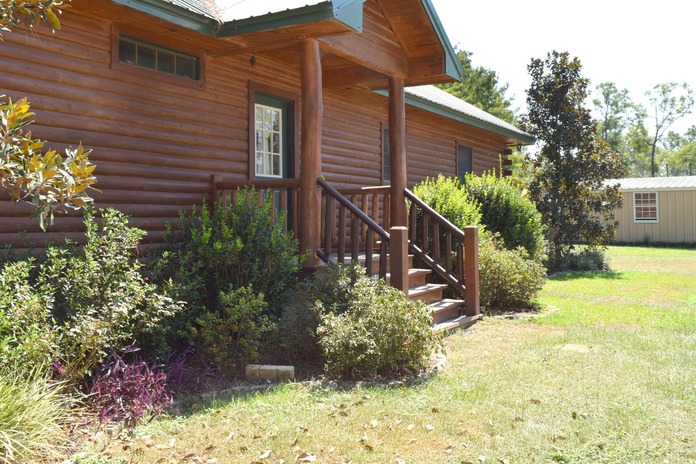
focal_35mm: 32
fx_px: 619
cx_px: 354
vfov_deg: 41.0
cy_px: 190
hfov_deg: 58.7
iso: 100
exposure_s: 1/200
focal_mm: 18
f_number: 9
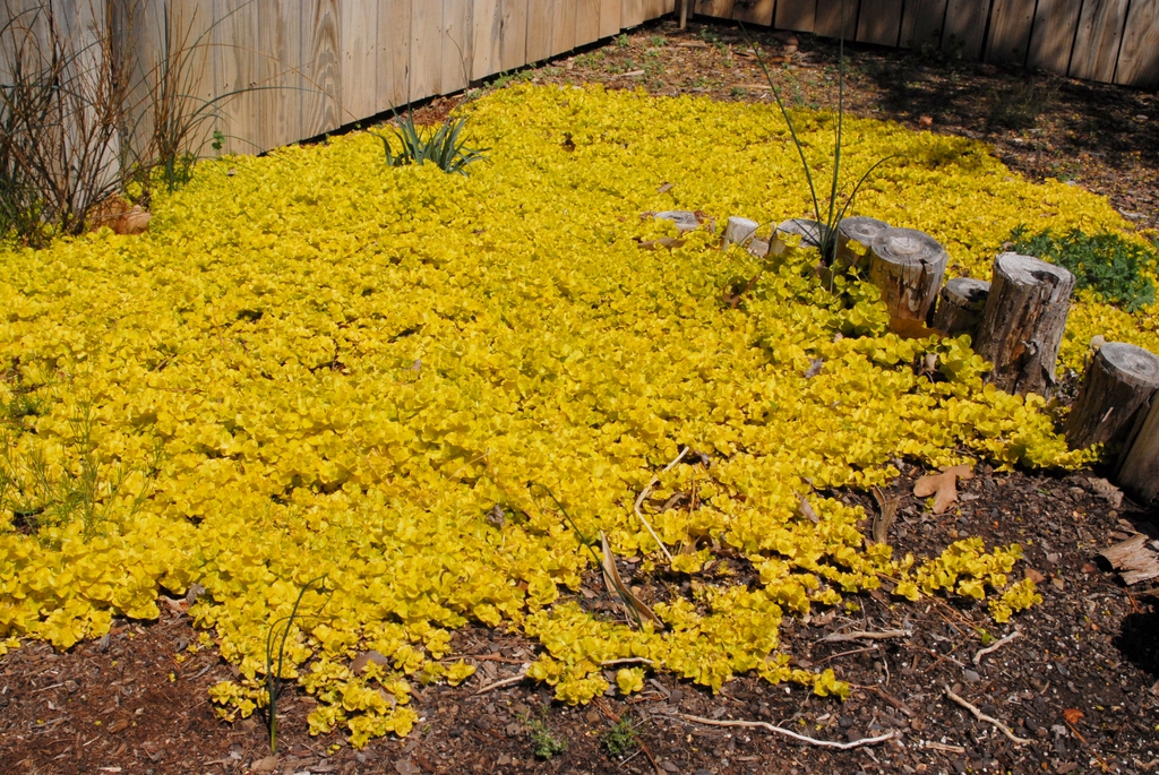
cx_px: 580
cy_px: 388
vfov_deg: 32.0
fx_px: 1353
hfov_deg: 46.4
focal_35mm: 42
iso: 400
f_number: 14
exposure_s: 1/800
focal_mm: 28
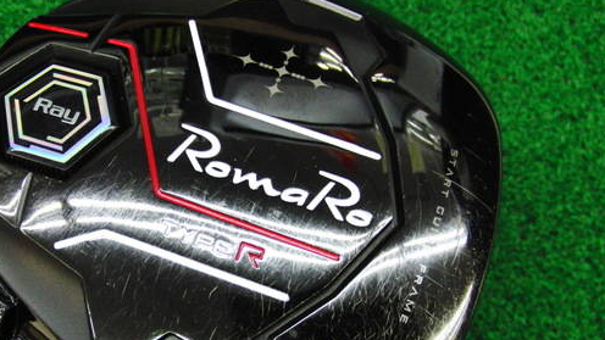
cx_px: 229
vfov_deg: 22.9
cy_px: 249
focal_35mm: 52
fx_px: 834
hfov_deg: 39.6
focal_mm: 6.42
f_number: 3.6
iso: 400
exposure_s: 1/60
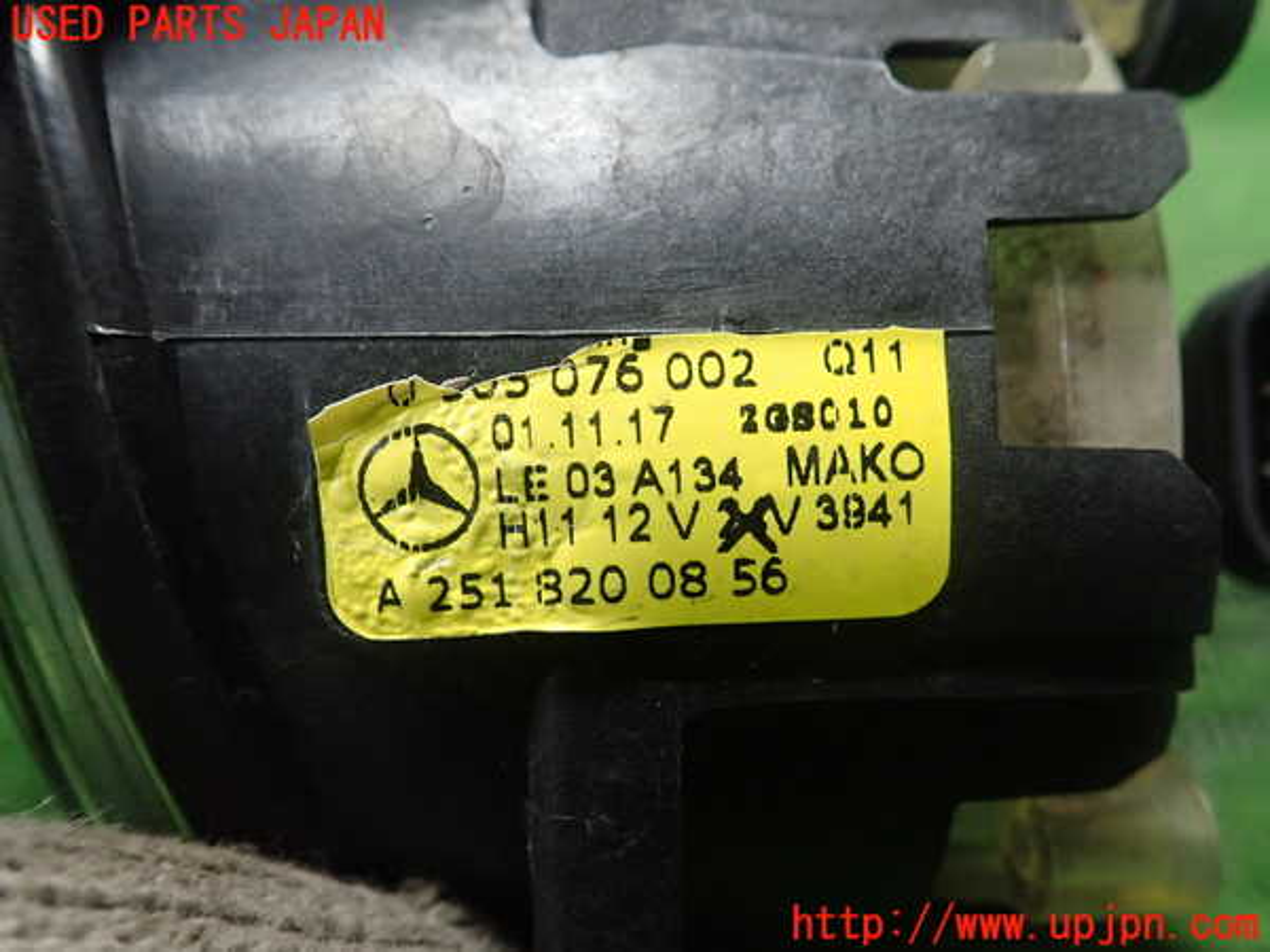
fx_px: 1101
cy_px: 476
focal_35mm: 30
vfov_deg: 46.8
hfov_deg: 60.0
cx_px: 635
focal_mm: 5.5
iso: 400
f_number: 2.3
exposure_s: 1/125
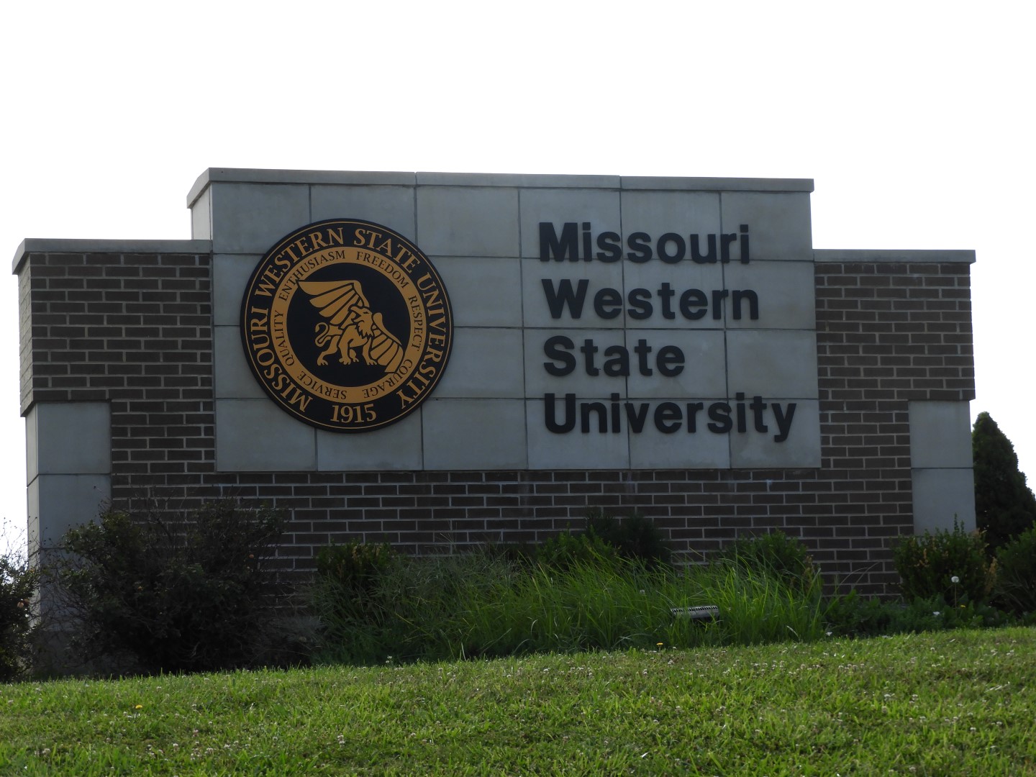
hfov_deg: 18.7
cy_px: 388
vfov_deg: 14.1
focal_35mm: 105
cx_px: 518
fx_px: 3142
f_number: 4.8
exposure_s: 1/500
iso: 100
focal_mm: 18.8
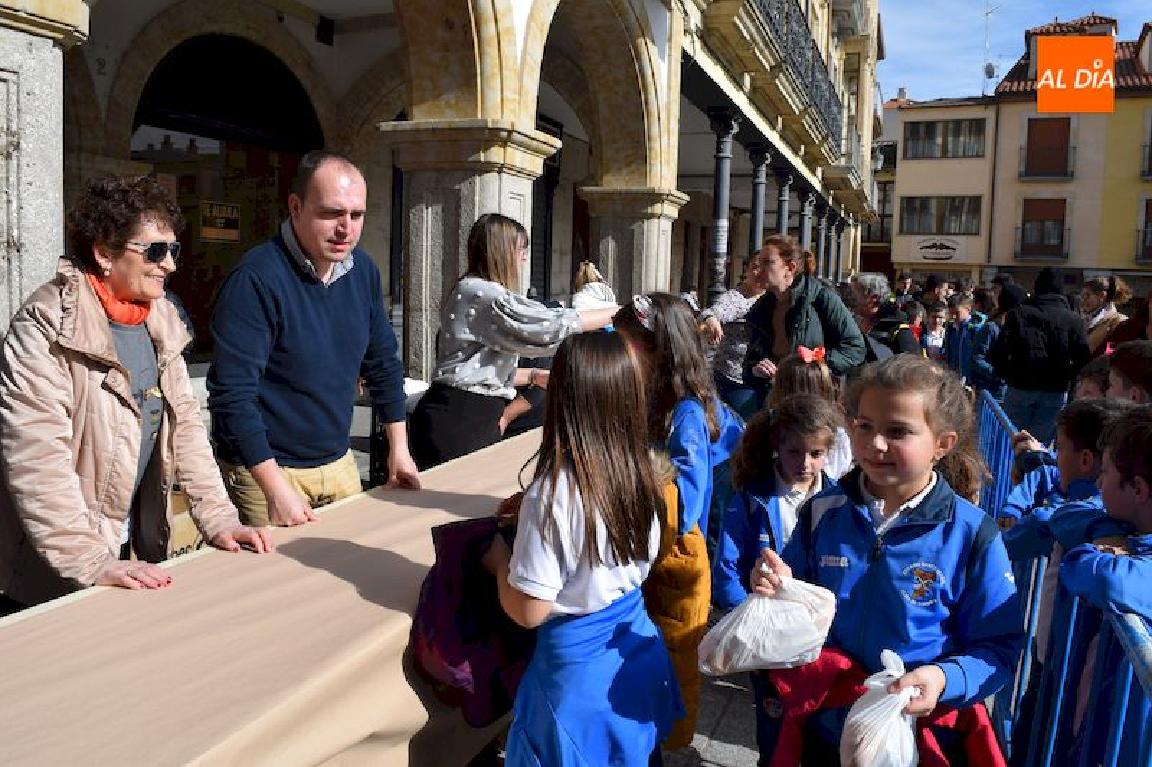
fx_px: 864
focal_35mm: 27
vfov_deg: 47.9
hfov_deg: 67.4
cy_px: 384
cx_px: 576
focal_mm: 18
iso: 200
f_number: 10
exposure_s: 1/400
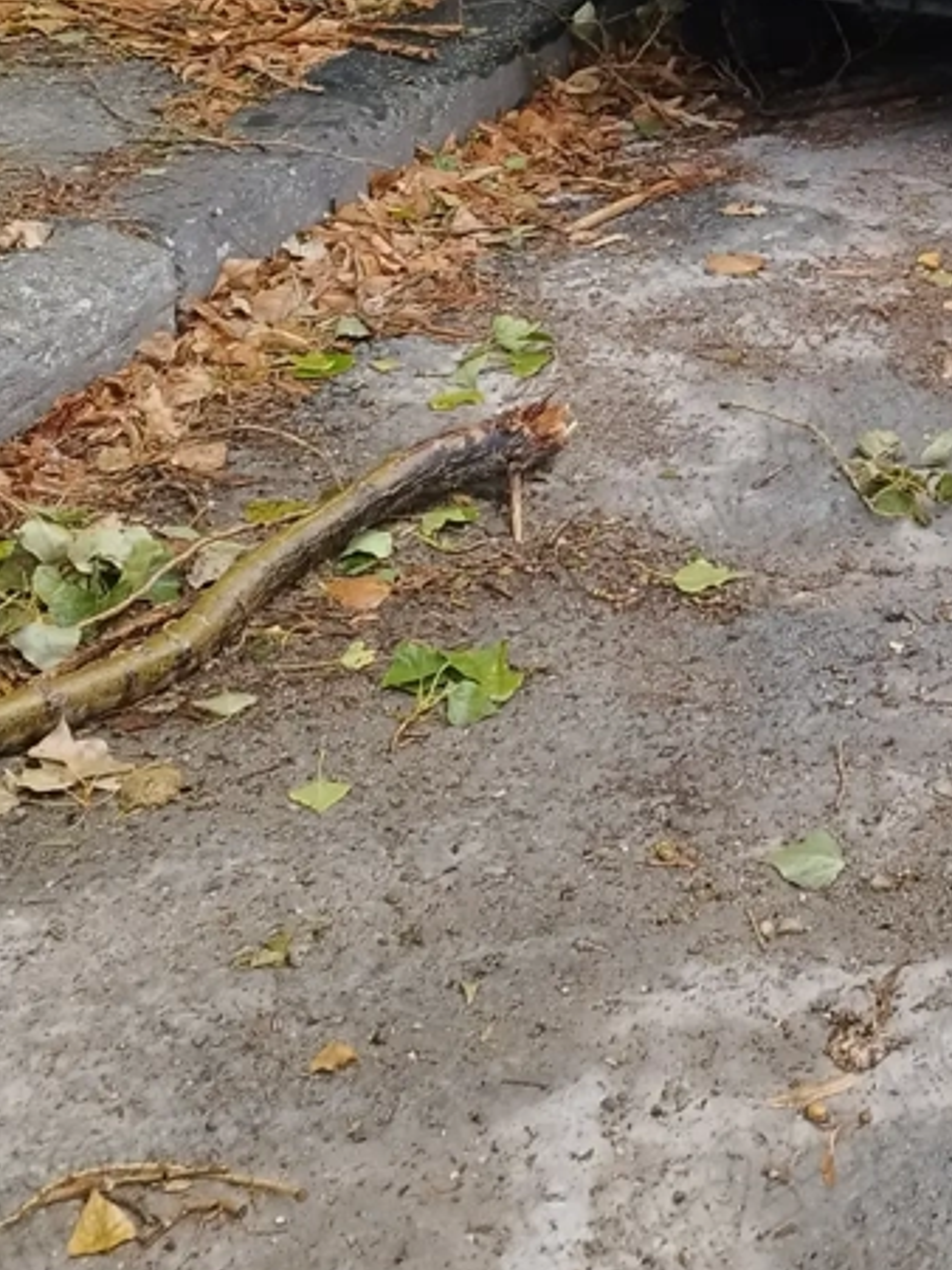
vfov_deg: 25.7
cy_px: -65
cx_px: 1042
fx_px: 2605
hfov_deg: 19.8
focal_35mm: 71
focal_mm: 5.89
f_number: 1.89
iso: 60
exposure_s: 1/100
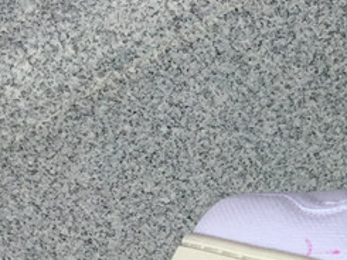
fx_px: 1143
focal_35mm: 114
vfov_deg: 13.0
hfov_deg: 15.8
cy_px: 194
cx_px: 523
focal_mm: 3.3
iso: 25
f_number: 2.4
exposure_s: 1/582
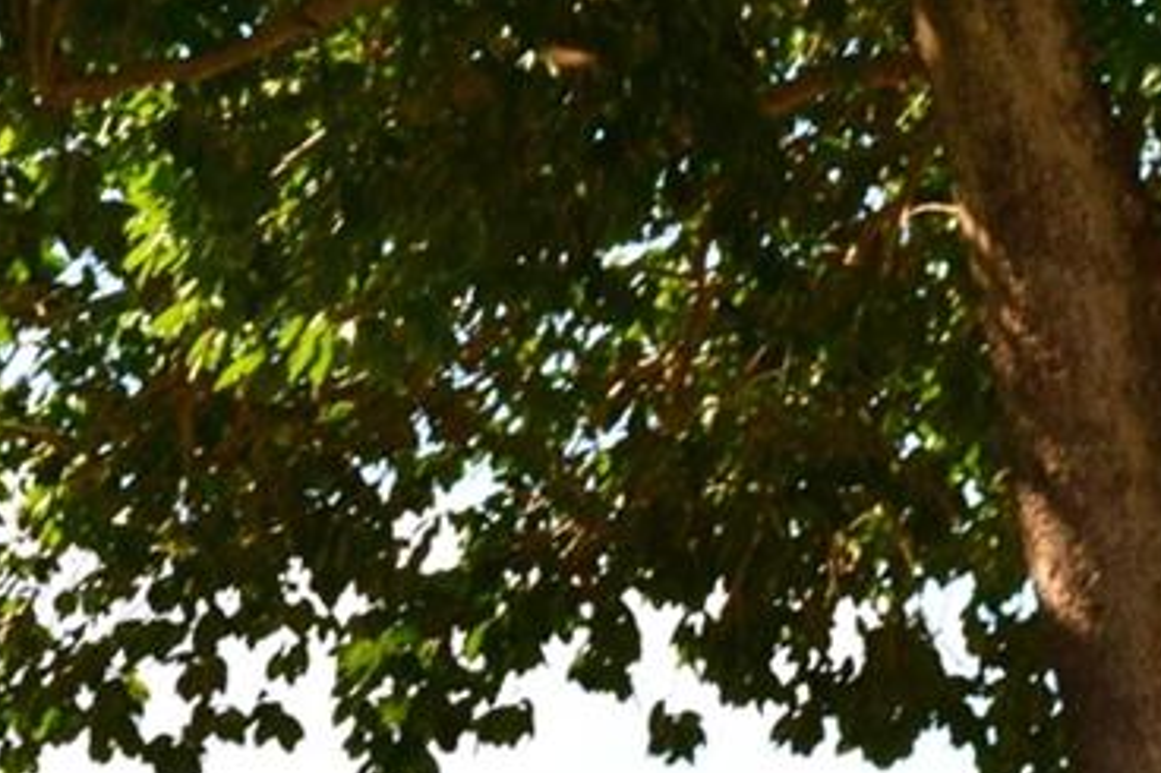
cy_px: 1415
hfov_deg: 5.7
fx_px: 11578
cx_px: -151
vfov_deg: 3.8
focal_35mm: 359
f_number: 10
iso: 400
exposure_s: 1/250
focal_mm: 55
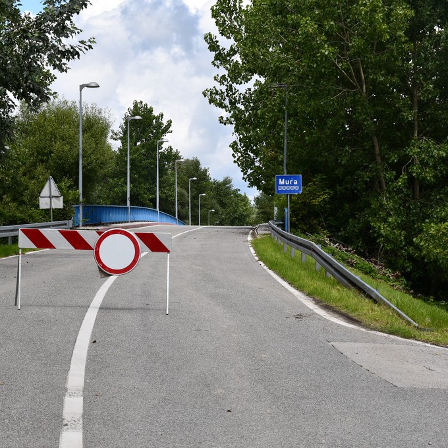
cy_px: 224
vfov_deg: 18.1
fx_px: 1406
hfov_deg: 18.0
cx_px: 140
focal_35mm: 96
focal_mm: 50
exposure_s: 1/250
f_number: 8
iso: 100
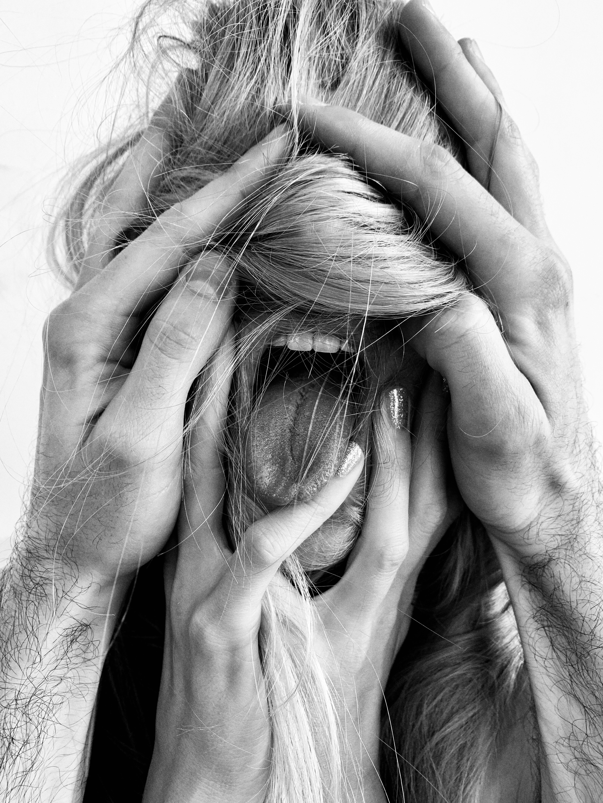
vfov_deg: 67.3
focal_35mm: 26
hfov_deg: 53.1
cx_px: 302
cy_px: 402
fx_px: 604
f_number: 1.8
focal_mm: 4.25
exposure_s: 1/122
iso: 40
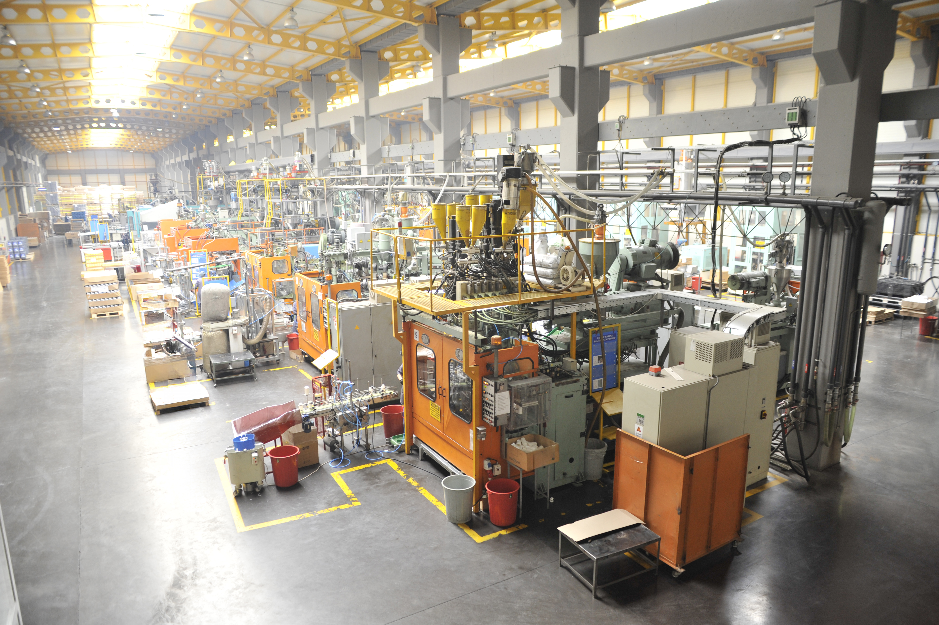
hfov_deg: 73.8
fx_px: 626
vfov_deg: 53.1
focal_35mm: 24
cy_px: 312
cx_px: 470
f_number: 3.2
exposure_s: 1/40
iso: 800
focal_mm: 24
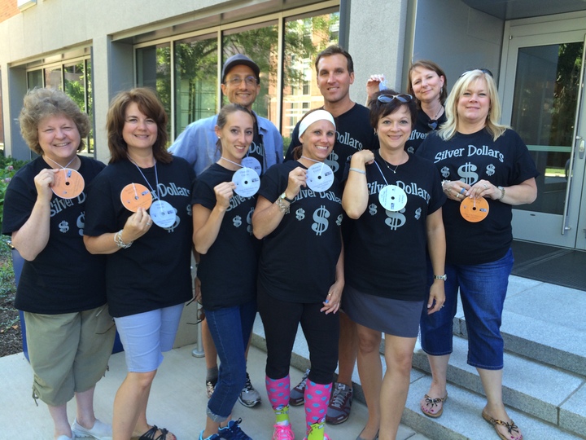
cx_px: 293
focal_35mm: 29
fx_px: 491
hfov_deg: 61.7
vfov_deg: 48.2
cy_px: 220
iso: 40
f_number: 2.2
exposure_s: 1/60
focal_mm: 4.15
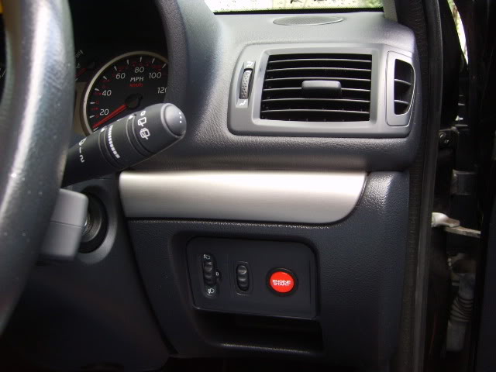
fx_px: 502
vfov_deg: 40.7
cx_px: 248
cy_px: 186
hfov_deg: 52.6
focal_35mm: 35
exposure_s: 1/30
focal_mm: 5.8
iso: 104
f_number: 2.8
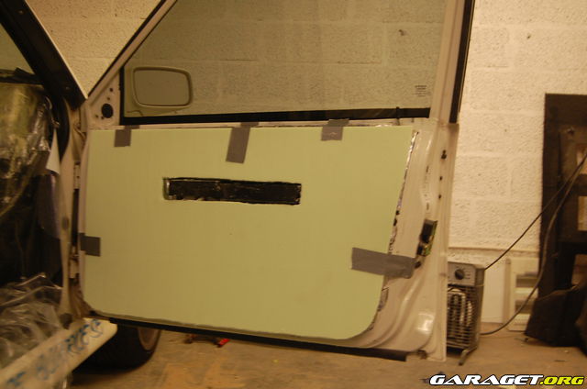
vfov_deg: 31.8
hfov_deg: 46.5
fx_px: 683
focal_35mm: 42
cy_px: 194
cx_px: 294
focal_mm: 28
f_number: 4.2
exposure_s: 1/15
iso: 800
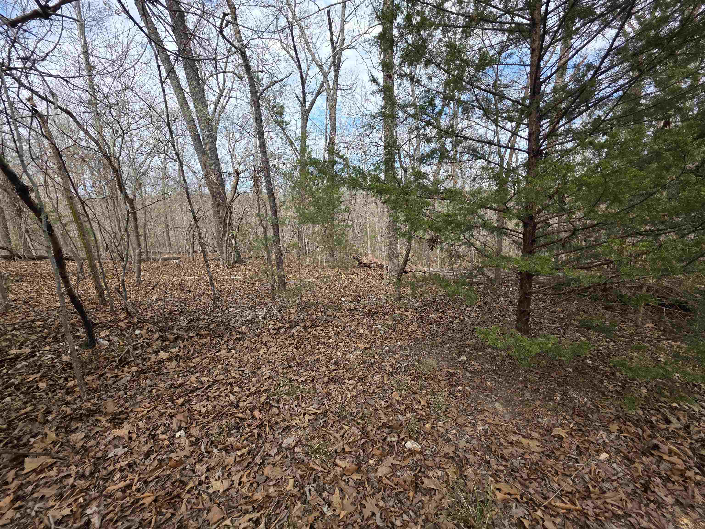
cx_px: 352
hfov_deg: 106.2
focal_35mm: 13
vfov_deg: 89.9
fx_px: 265
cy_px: 264
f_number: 1.9
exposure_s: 1/701
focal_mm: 2.2
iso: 40
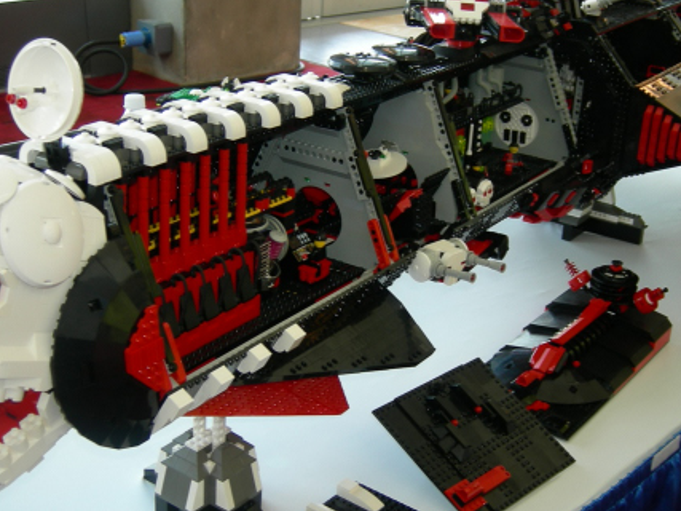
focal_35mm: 54
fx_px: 1062
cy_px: 225
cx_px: 378
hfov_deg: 35.5
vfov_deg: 27.0
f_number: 2.7
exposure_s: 1/30
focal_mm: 7.5
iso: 64
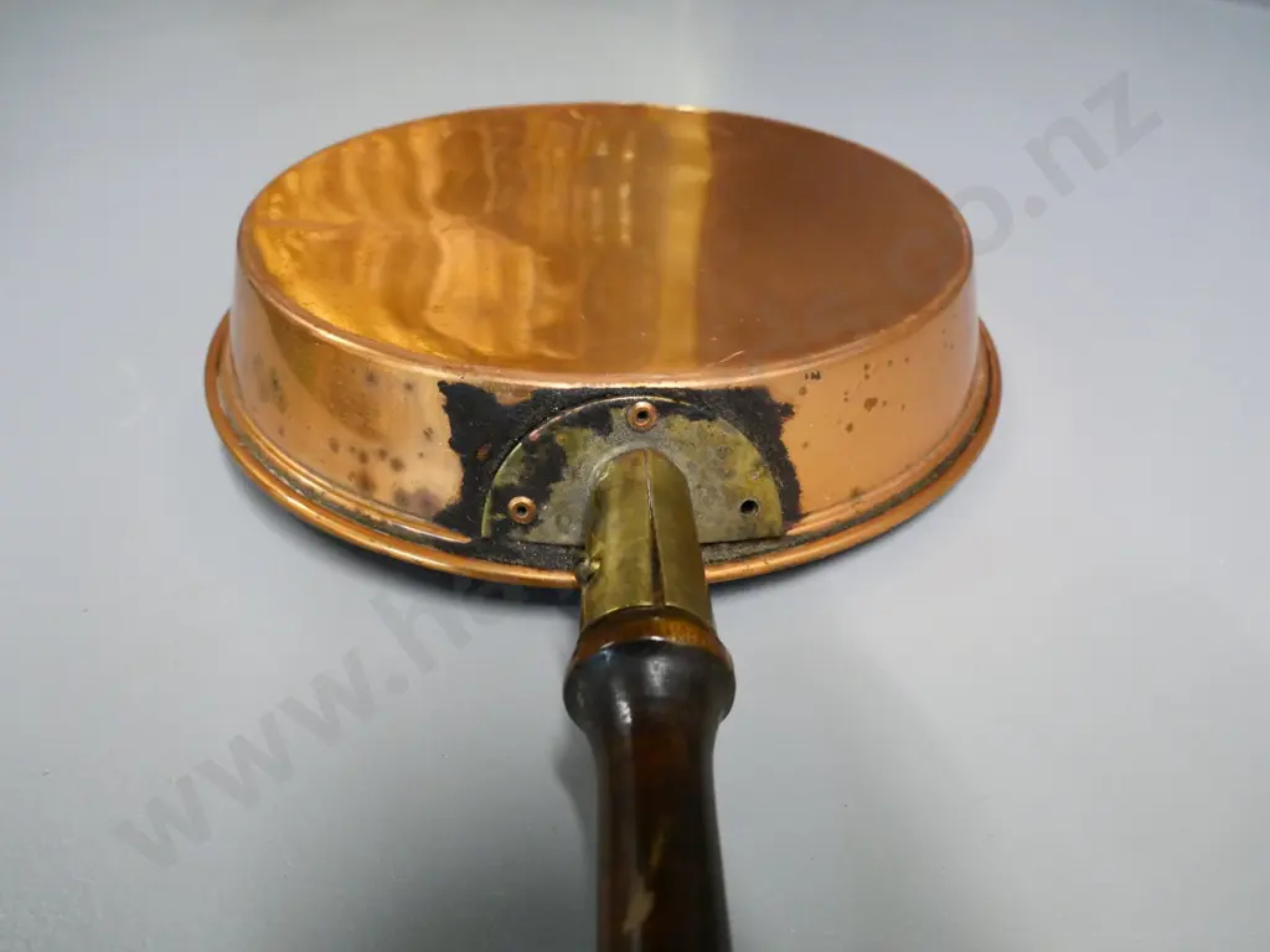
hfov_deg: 71.6
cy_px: 476
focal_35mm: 24
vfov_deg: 56.8
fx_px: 881
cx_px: 635
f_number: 5.6
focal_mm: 12
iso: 3200
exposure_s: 1/80
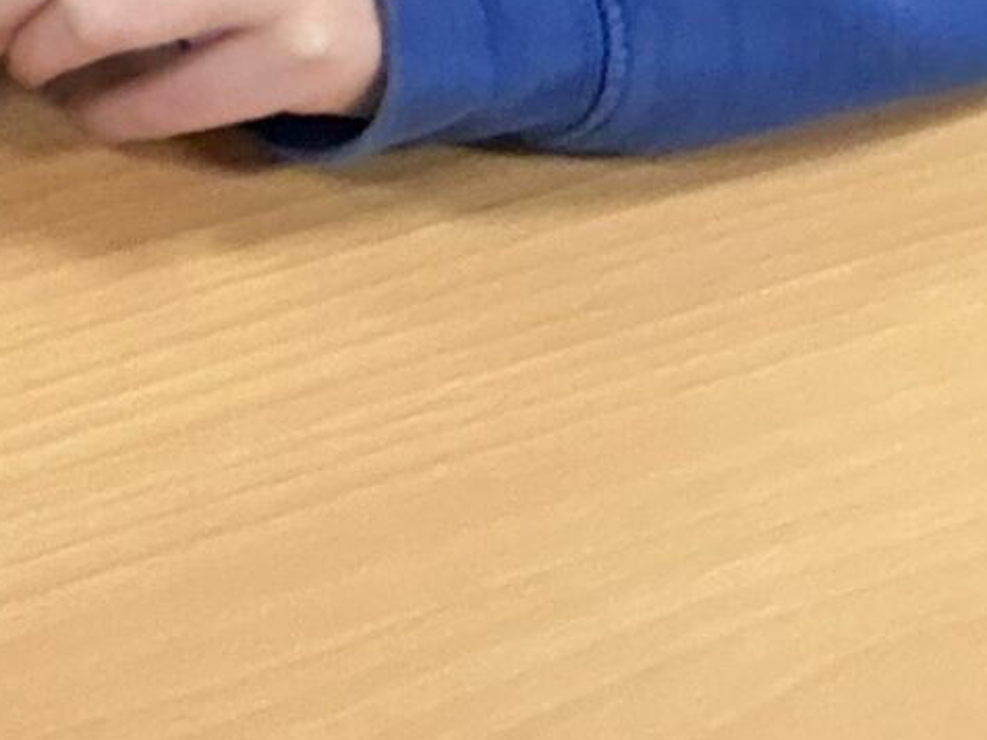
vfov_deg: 9.3
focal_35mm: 156
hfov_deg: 10.6
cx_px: -1503
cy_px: -276
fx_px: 4448
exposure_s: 1/60
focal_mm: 3
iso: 160
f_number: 1.8
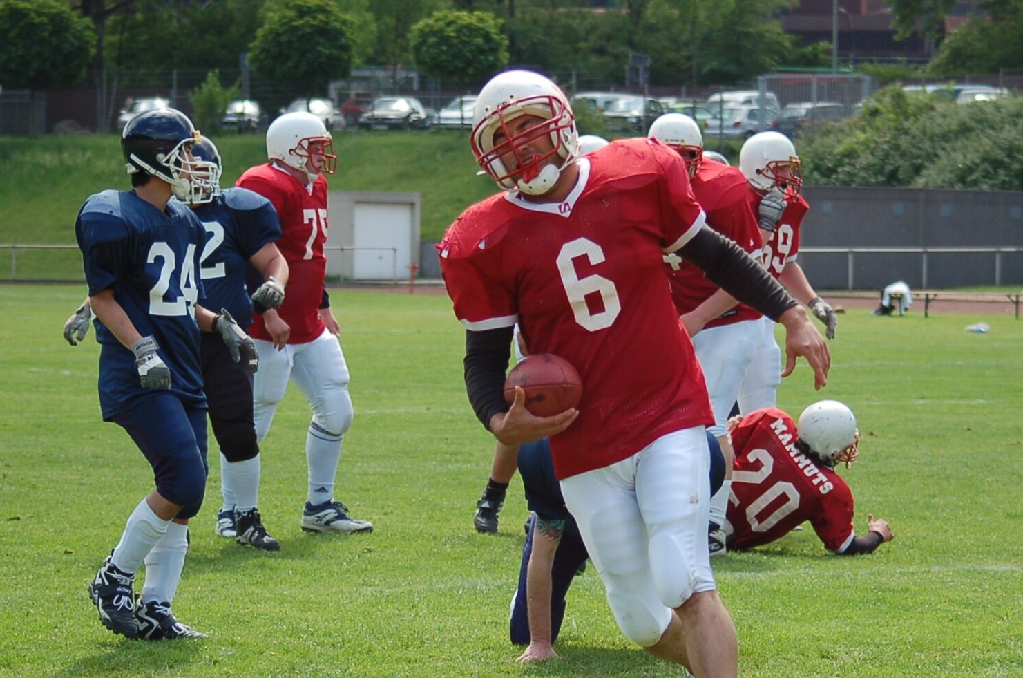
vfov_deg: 8.8
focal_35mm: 156
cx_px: 631
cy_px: 425
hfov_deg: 13.2
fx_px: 4424
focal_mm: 70
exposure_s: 1/1000
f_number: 4
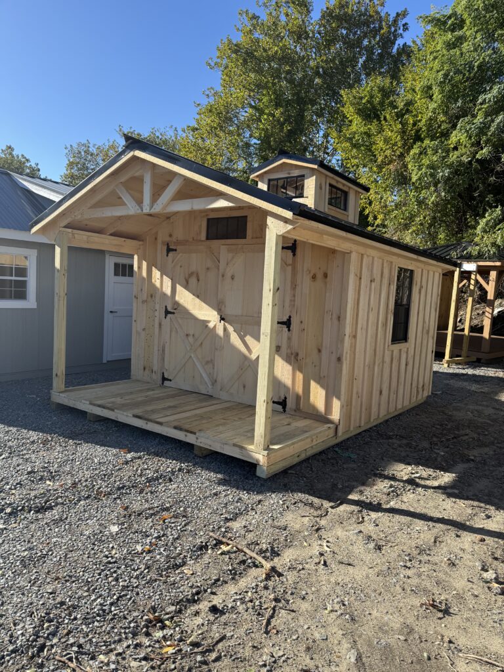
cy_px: 336
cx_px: 252
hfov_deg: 56.8
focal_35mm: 24
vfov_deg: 71.6
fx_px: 466
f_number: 1.78
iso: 80
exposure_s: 1/2110
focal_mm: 6.76
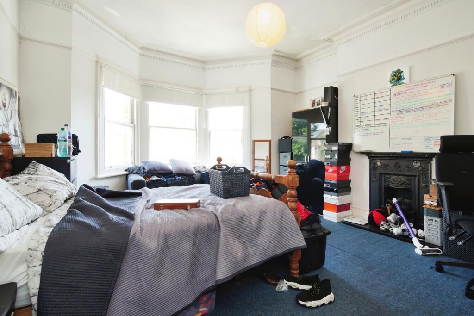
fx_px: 224
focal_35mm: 17
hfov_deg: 93.3
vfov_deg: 70.5
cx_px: 237
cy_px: 158
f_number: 10
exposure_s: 1/30
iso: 640
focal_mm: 17
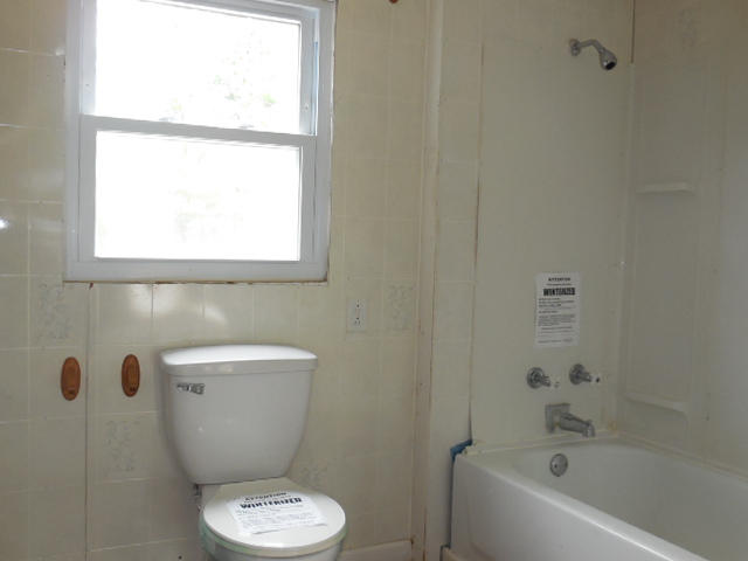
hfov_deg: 54.0
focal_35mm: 34
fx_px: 735
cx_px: 374
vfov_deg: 41.8
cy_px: 280
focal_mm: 6.1
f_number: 3.4
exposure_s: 1/25
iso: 400
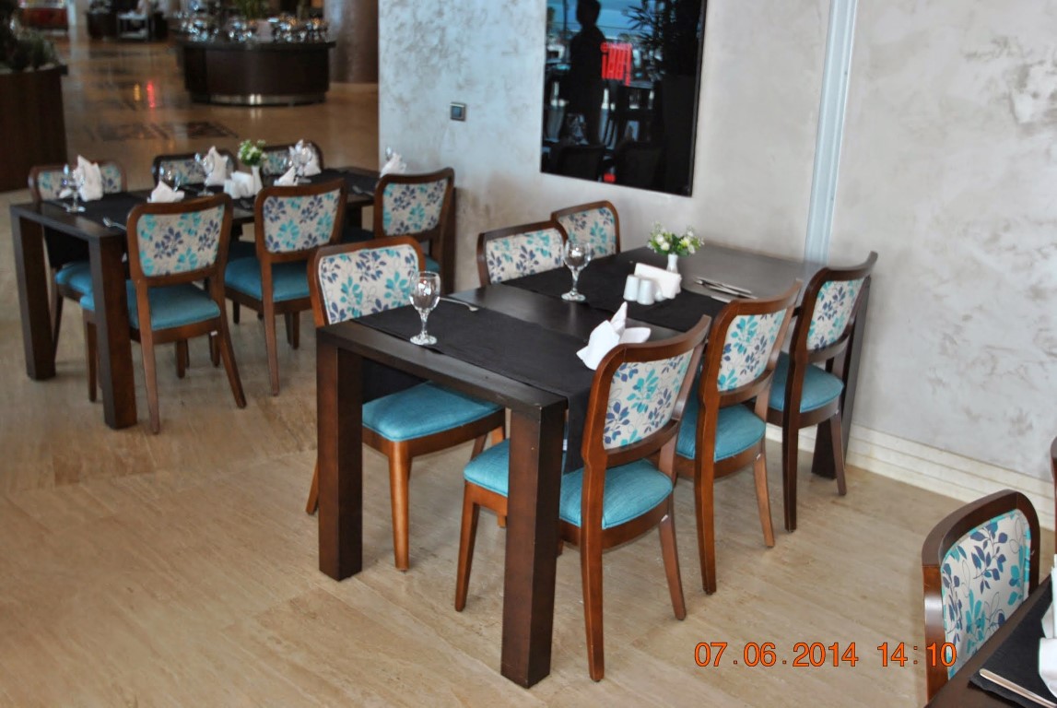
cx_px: 528
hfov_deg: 53.1
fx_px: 1058
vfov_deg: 37.0
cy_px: 354
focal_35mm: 36
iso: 200
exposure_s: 1/60
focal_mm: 24
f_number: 4.5
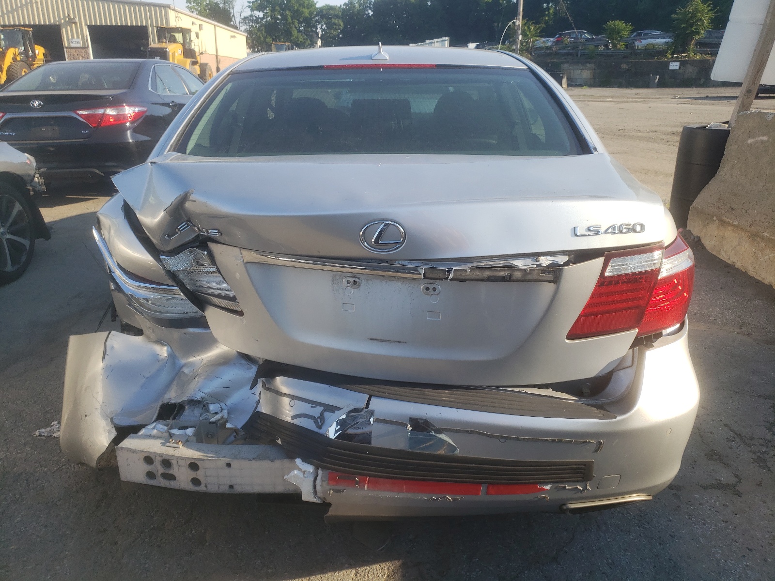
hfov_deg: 67.3
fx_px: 582
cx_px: 388
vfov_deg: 53.1
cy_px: 290
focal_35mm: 26
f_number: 1.5
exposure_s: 1/1111
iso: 50
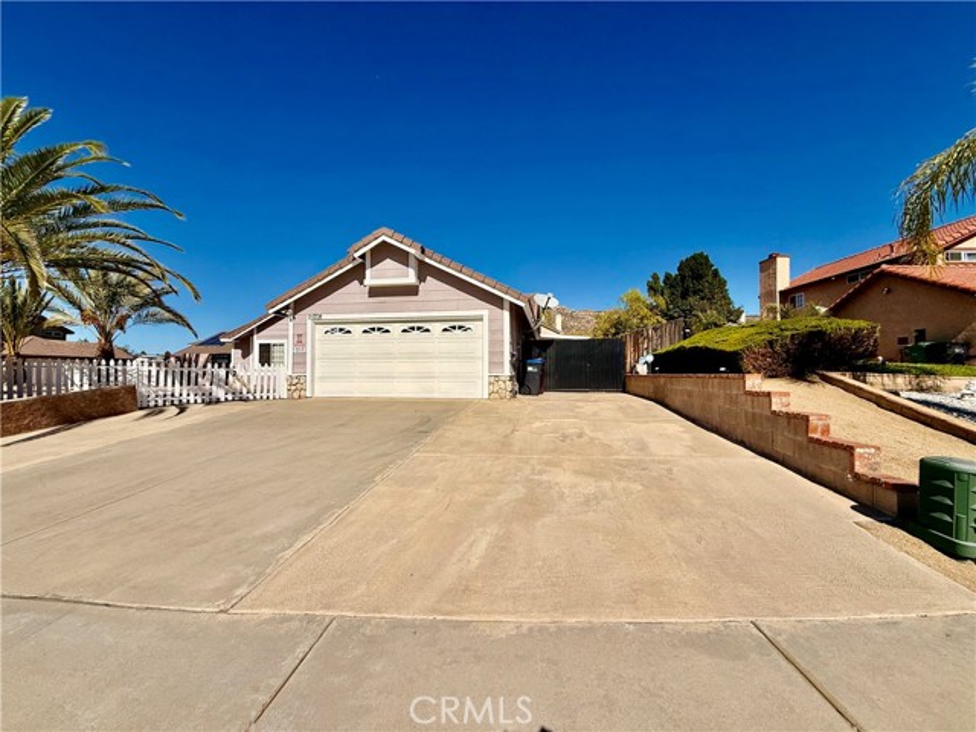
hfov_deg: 102.1
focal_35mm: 14
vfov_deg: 85.7
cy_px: 366
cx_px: 488
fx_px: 395
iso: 40
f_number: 2.2
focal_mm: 2.22
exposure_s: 1/6173
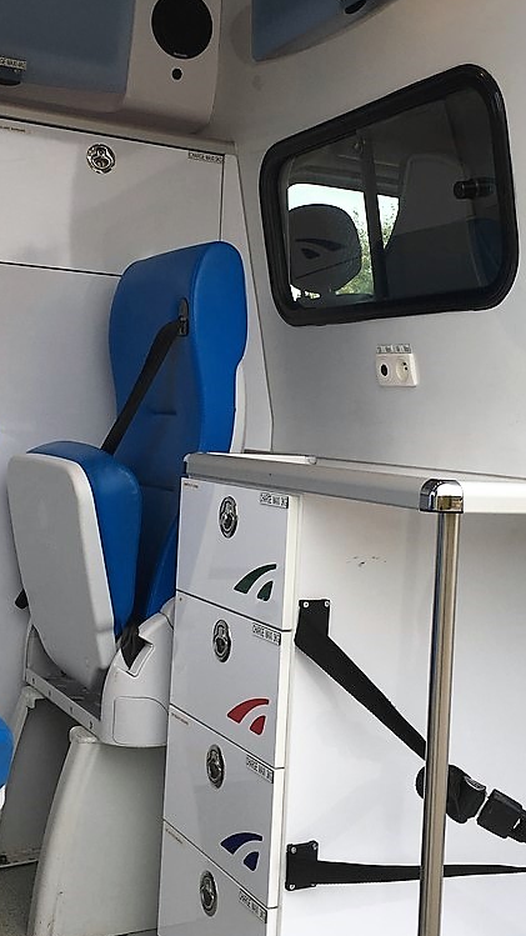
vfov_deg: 44.5
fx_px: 1141
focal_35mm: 46
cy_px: 415
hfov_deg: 26.0
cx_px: 277
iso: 25
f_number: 2.2
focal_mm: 4.15
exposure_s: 1/323
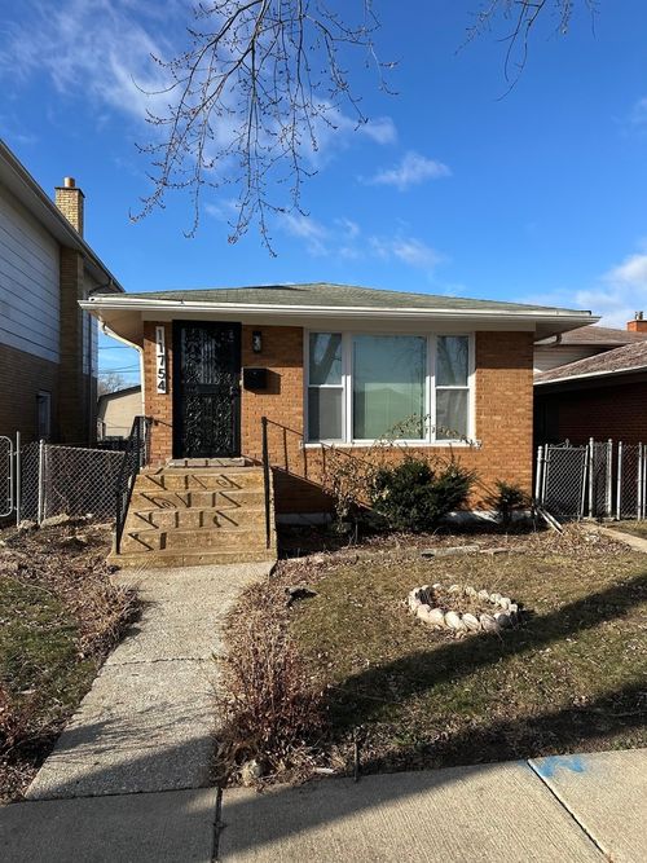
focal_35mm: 24
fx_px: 598
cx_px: 324
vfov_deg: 71.6
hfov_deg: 56.8
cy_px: 432
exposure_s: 1/3356
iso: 80
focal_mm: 6.86
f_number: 1.78
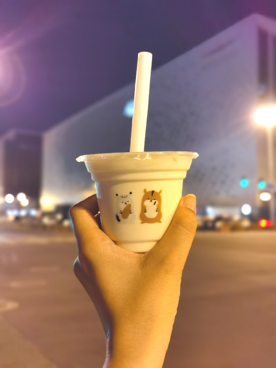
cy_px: 184
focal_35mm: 35
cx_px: 138
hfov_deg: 40.7
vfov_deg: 52.6
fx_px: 372
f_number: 4
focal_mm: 6.71
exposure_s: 1/33.3
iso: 320
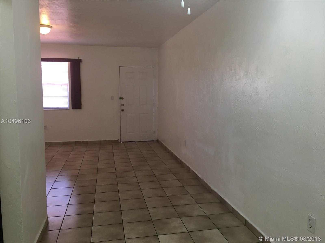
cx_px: 162
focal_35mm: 29
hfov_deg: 61.7
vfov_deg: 48.2
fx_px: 272
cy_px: 122
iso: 32
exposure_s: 1/30
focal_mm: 4.15
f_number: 2.2
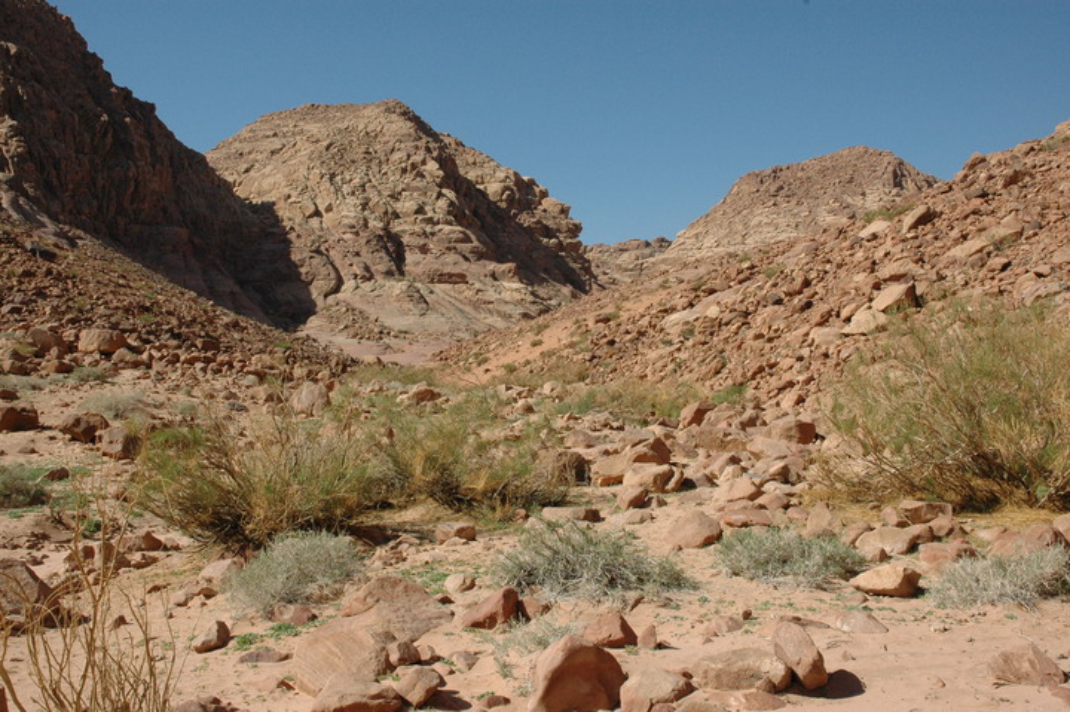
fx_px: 1069
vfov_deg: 36.8
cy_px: 356
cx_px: 535
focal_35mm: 36
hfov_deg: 53.2
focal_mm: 24
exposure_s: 1/640
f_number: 14
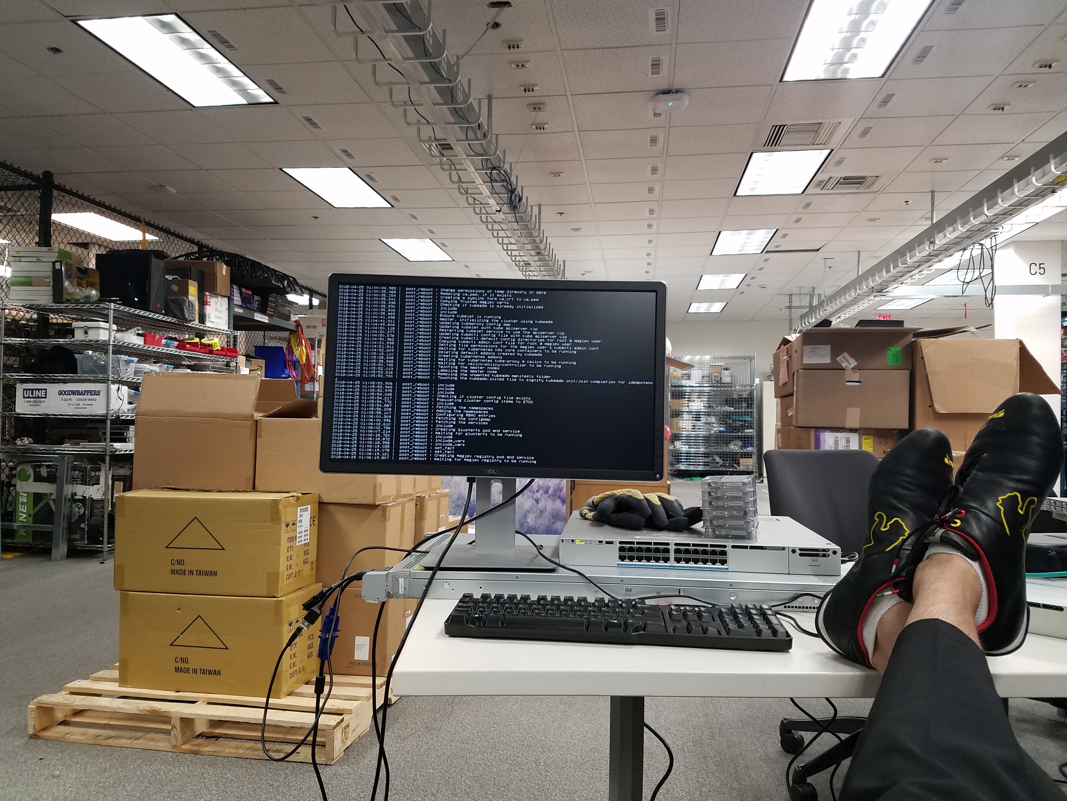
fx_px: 801
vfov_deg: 53.1
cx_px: 534
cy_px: 400
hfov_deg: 67.3
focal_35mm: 26
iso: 160
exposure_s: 1/40
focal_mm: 4.2
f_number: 1.7
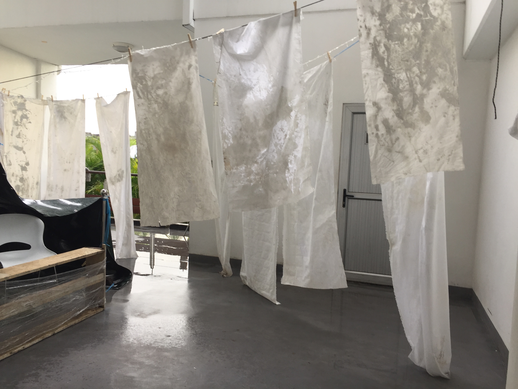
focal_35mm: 29
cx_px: 259
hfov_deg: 61.7
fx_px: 434
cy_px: 194
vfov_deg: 48.2
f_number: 2.2
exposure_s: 1/50
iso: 32
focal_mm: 4.15
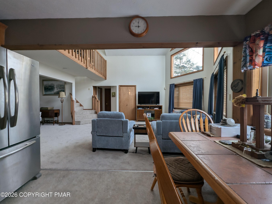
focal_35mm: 13
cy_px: 102
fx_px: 102
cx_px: 136
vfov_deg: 90.0
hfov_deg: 106.1
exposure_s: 1/165
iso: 66
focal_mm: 1.95
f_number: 2.2
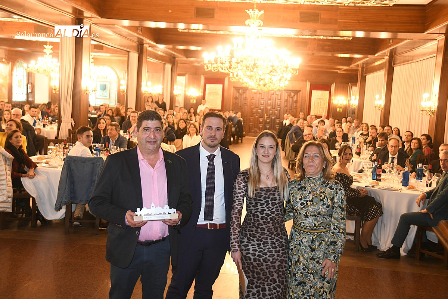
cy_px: 150
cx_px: 224
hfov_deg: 41.1
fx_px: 597
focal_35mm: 48
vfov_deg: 28.1
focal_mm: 48
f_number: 4
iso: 1600
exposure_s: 1/60
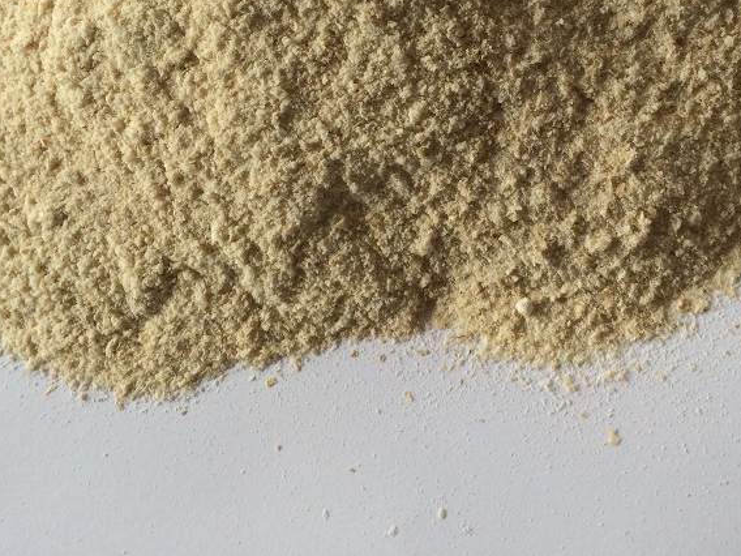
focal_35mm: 50
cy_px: 78
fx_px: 1070
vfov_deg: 28.2
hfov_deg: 38.1
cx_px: 440
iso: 32
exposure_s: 1/423
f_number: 2.2
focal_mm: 4.15
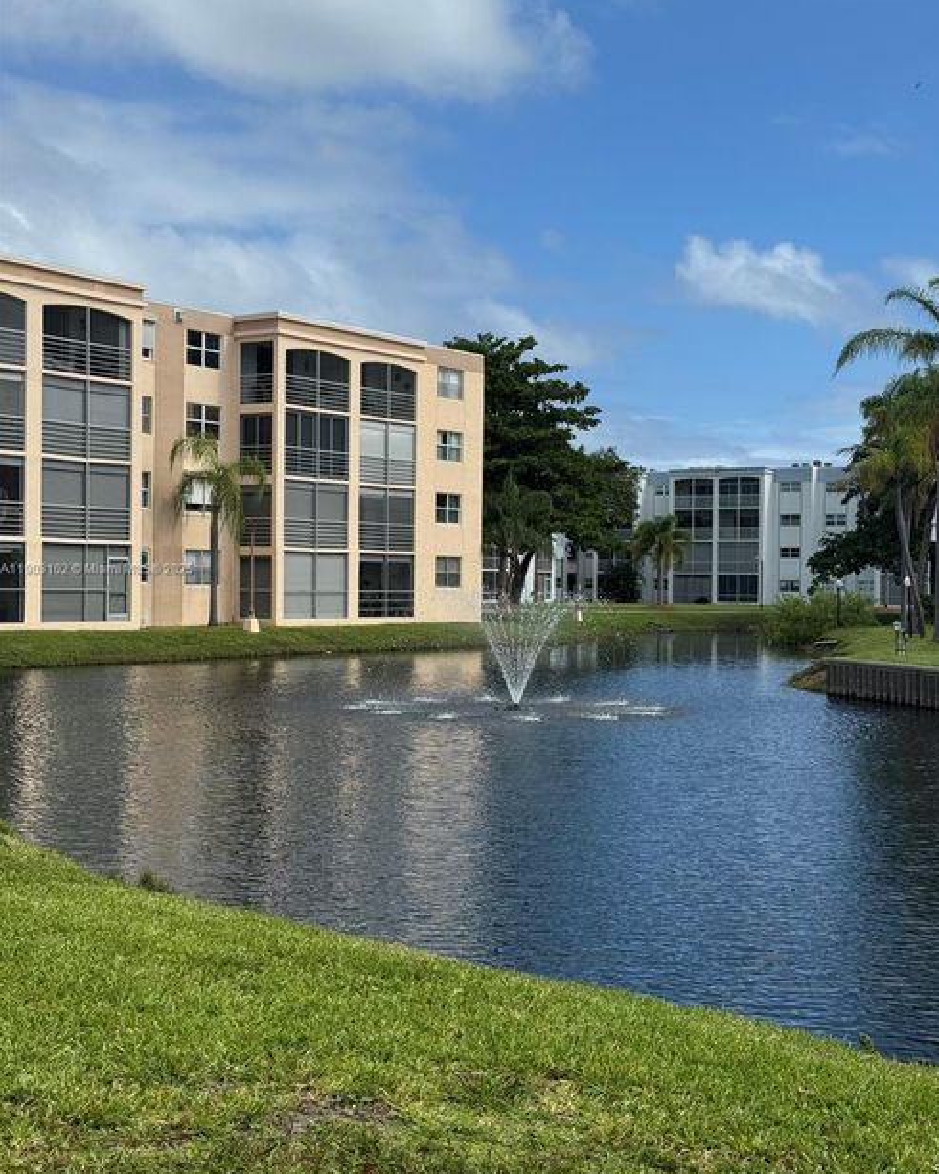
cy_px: 570
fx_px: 1773
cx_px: 477
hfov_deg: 29.7
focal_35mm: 51
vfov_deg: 36.7
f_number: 1.78
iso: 64
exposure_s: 1/5848
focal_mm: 6.76
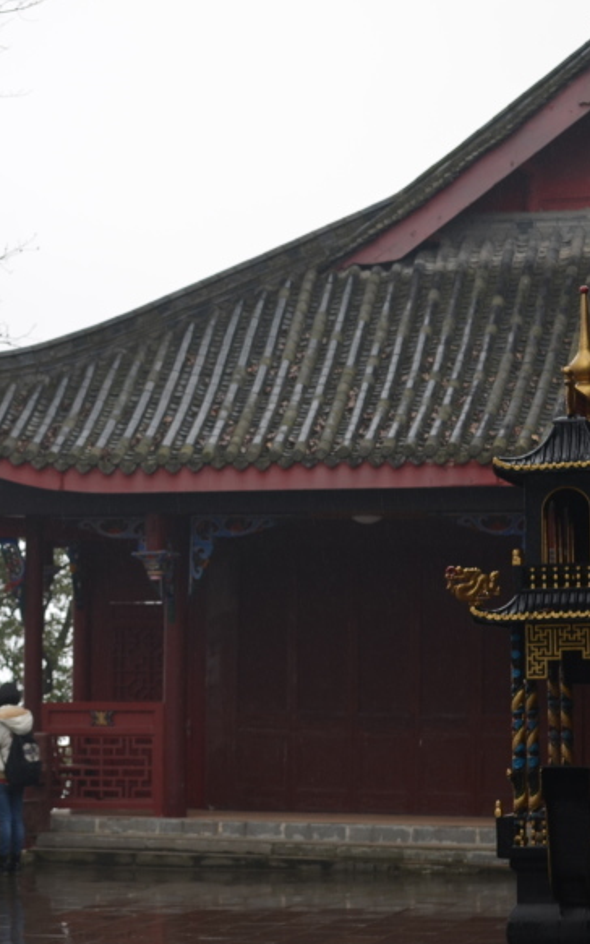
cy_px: 545
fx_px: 3034
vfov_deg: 17.7
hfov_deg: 11.1
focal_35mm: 118
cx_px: 78
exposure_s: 1/160
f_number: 5.3
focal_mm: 44
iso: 100
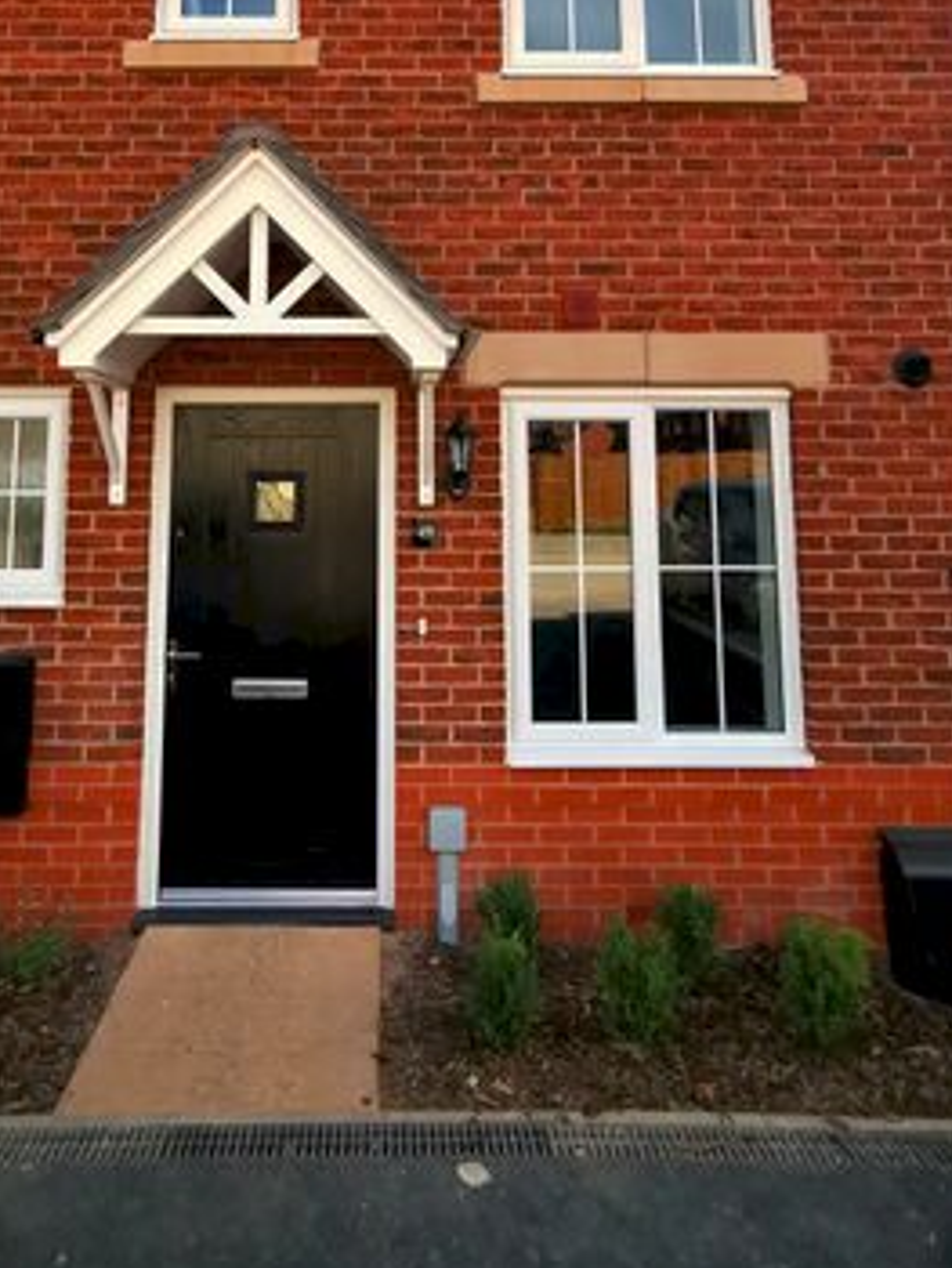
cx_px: 384
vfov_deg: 68.1
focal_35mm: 24
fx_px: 879
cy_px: 357
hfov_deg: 56.5
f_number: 2.2
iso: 50
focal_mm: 2.35
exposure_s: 1/620
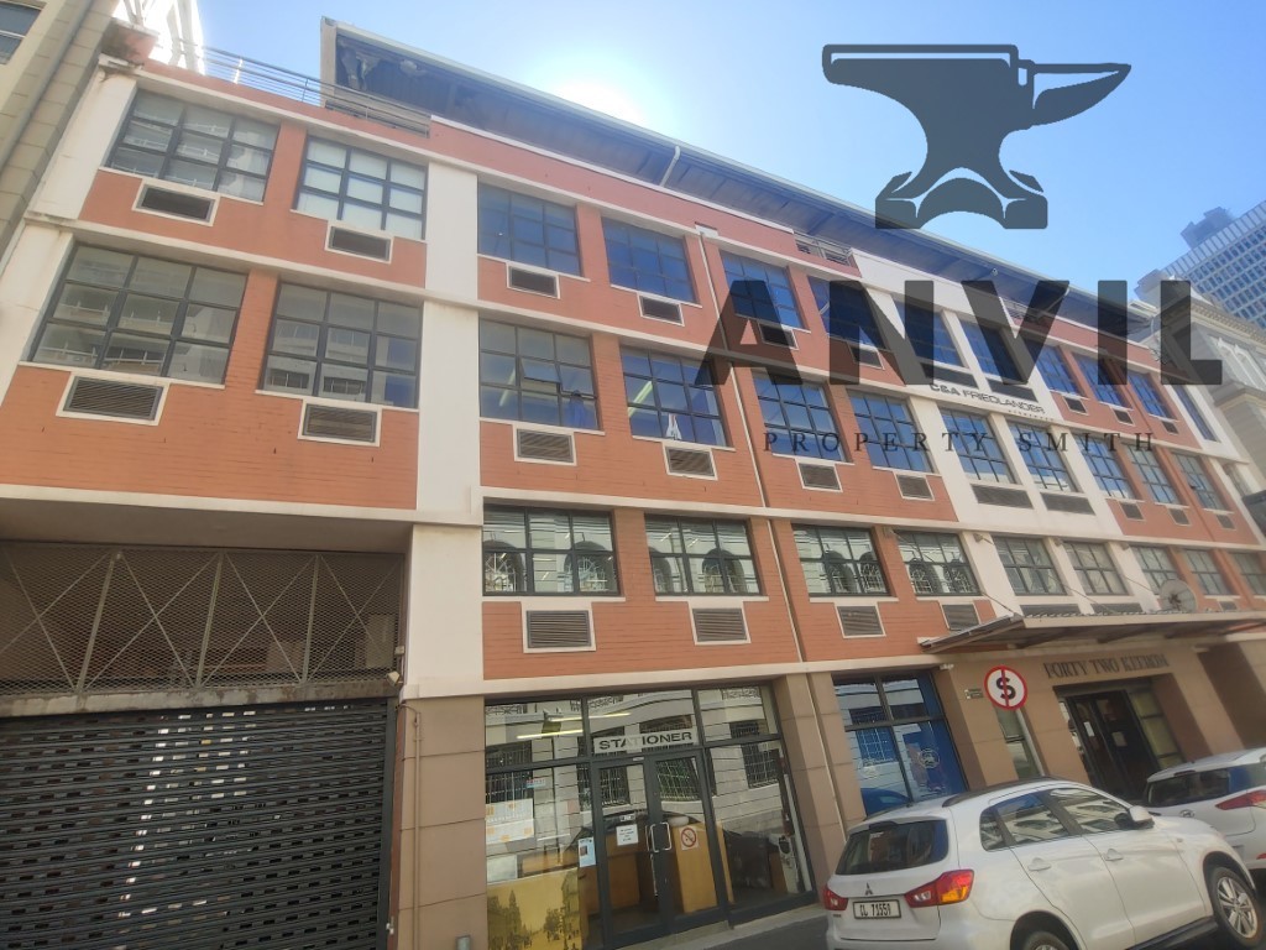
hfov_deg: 94.5
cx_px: 633
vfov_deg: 78.1
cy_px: 475
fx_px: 585
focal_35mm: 16
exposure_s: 1/595
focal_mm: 2.18
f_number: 1.9
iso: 50
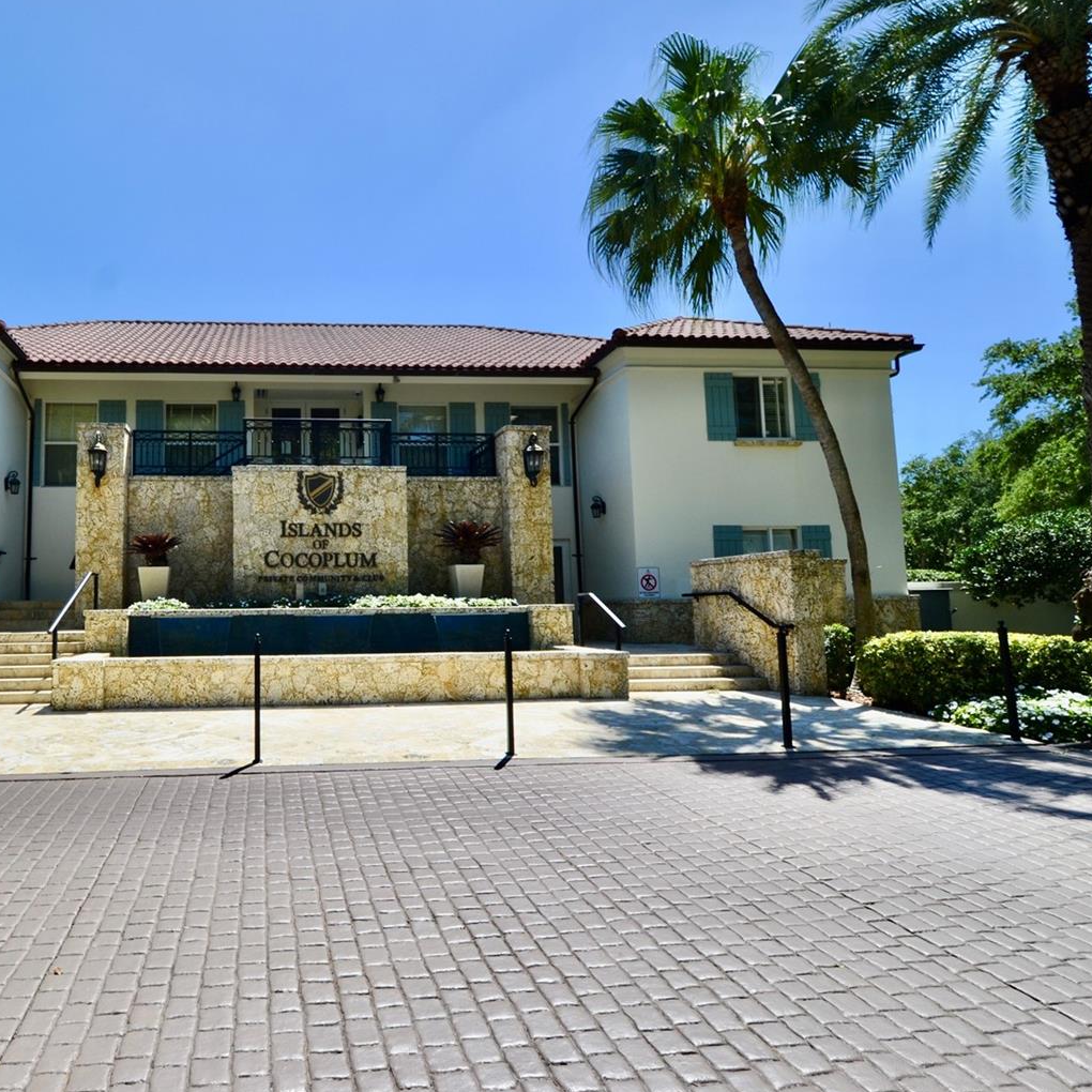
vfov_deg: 74.8
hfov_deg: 71.2
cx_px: 315
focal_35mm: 20
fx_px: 714
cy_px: 544
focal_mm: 10
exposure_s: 1/250
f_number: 8
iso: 100
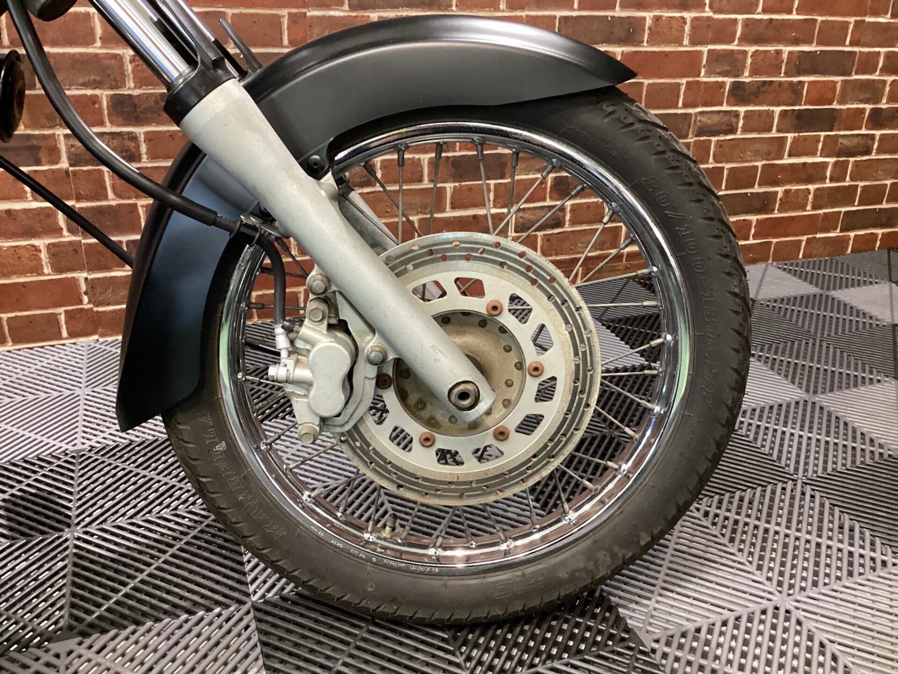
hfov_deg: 58.4
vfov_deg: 45.4
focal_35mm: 31
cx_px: 449
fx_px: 804
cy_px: 337
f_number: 2.4
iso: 400
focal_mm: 3.3
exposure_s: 1/40
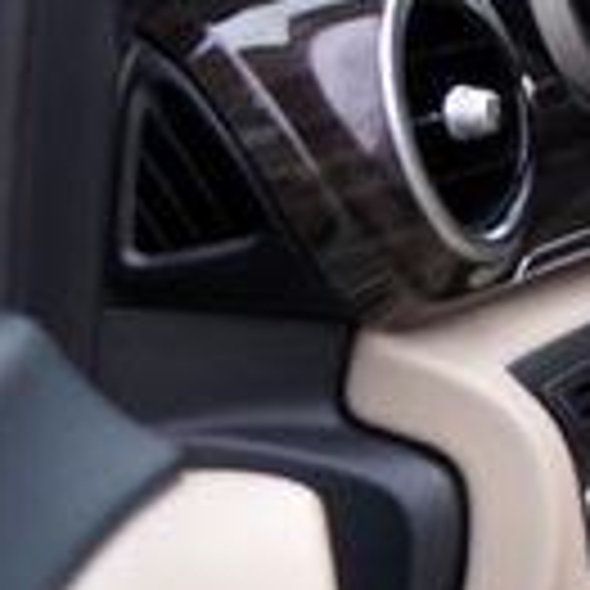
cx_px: 1977
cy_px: -83
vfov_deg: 10.8
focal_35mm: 159
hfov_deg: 8.5
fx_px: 3066
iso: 100
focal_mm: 24
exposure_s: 1/60
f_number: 4
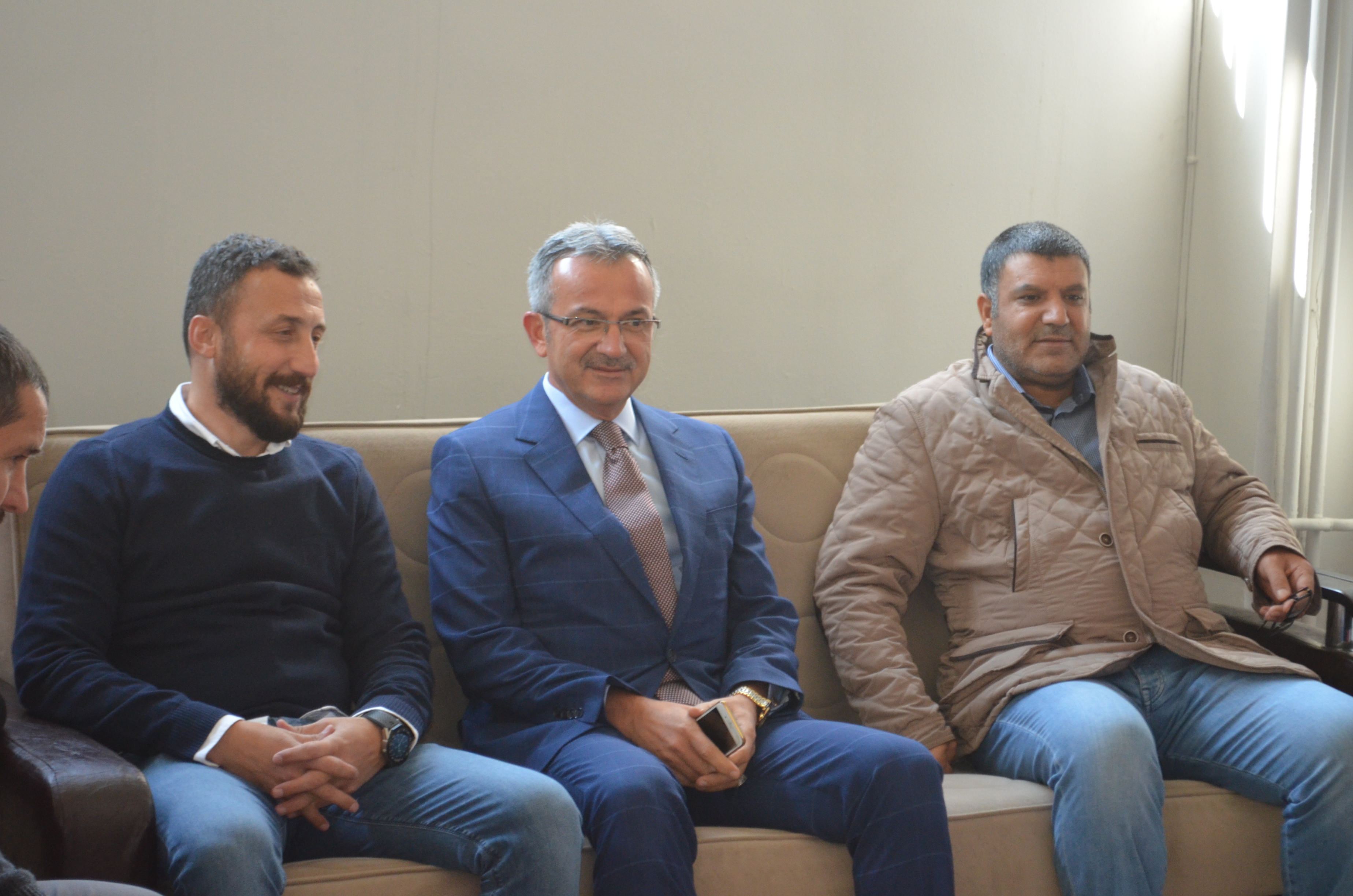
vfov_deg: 16.5
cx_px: 676
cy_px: 448
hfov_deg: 24.7
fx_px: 3094
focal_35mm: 82
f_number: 5.6
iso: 1600
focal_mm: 55
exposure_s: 1/60
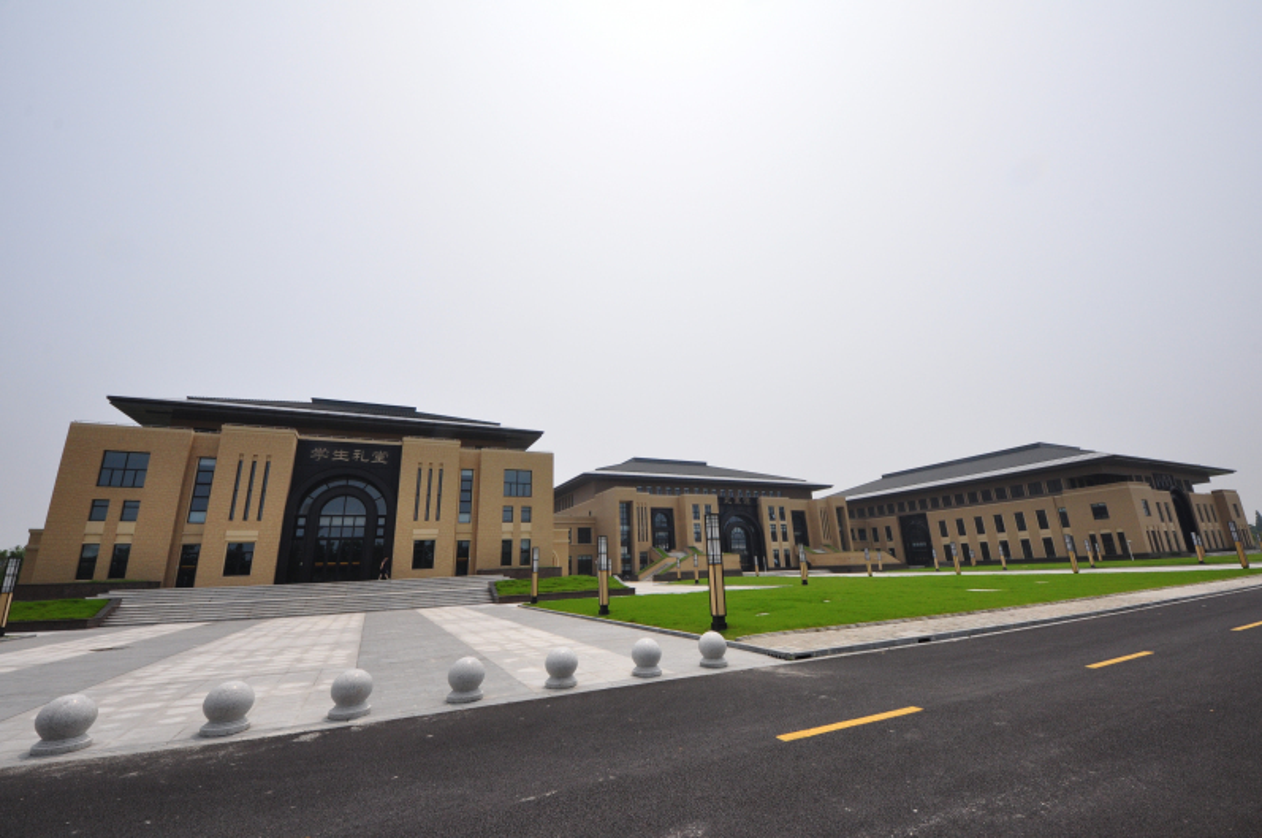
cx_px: 631
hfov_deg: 103.3
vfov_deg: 80.0
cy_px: 419
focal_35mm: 14
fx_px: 499
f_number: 13
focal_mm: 9.5
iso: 400
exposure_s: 1/640
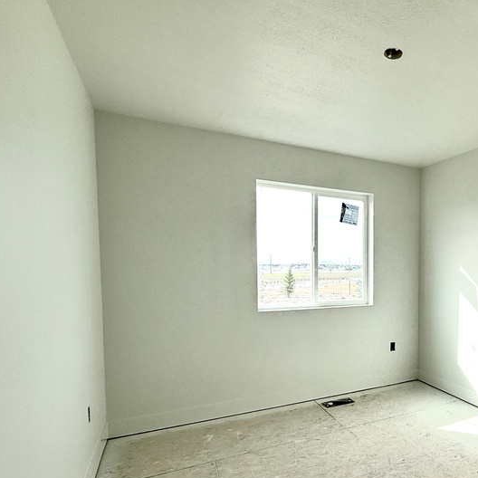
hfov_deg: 58.9
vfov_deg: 64.4
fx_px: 375
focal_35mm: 24
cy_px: 288
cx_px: 397
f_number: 2.2
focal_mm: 2.22
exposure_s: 1/579
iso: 50
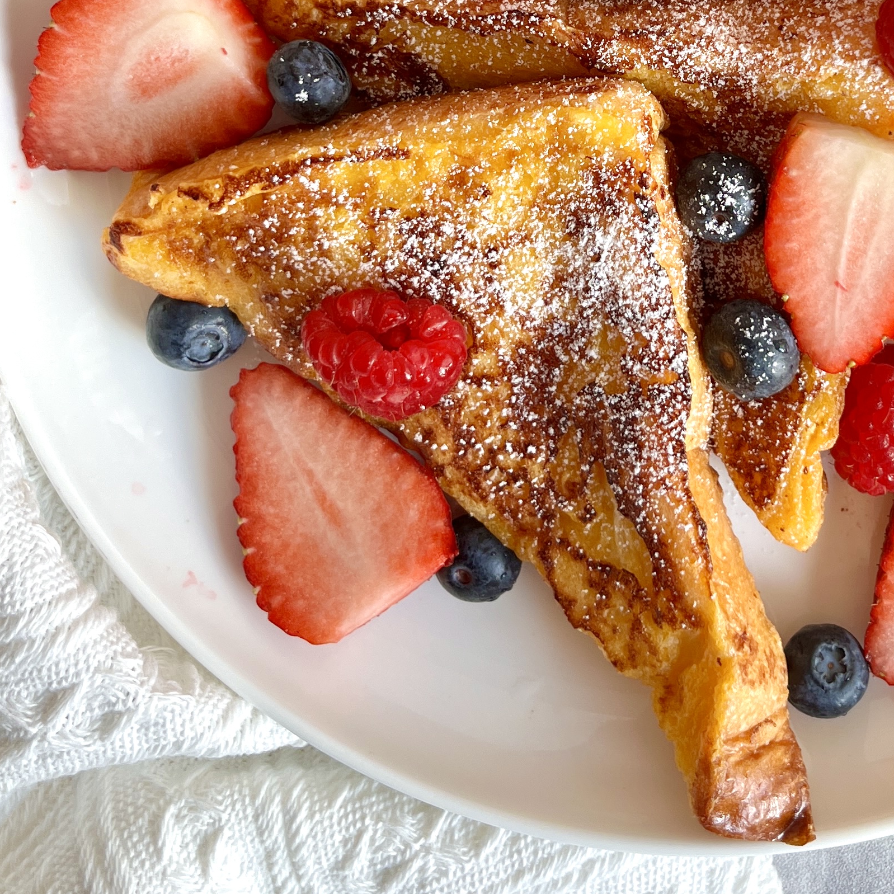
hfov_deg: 29.0
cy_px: 84
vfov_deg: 28.4
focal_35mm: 58
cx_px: 691
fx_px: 1695
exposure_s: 1/127
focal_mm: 5.1
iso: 32
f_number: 1.6
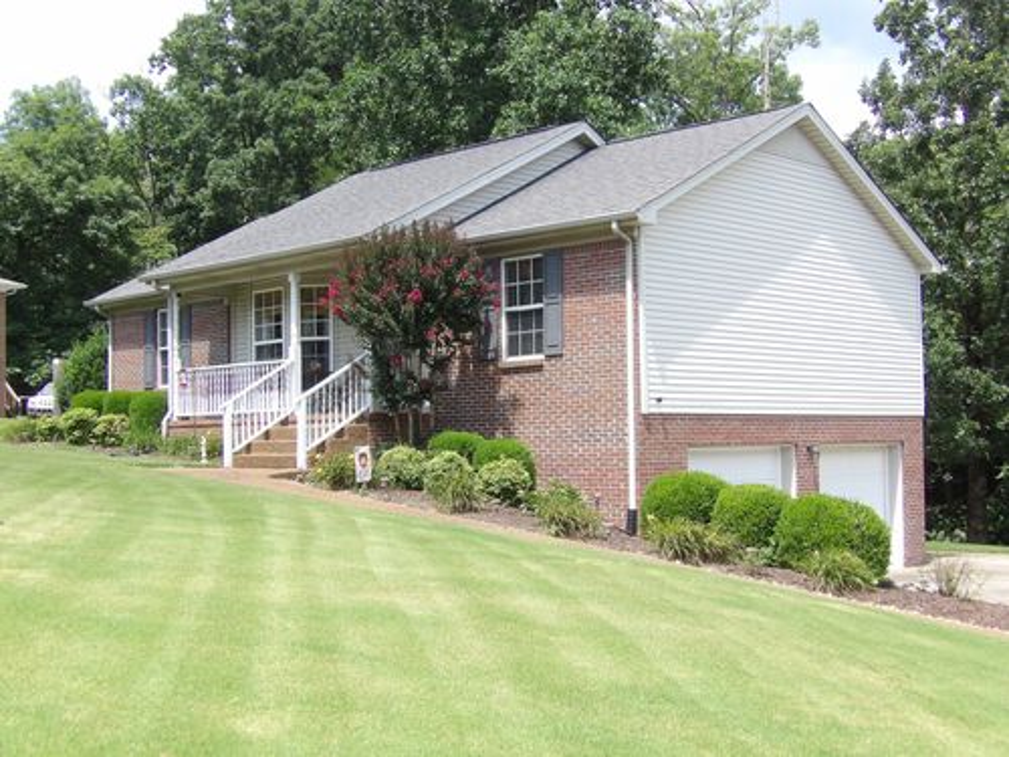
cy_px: 378
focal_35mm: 46
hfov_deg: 41.2
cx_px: 504
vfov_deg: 31.5
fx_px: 1341
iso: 100
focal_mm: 8.2
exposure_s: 1/292
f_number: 3.8
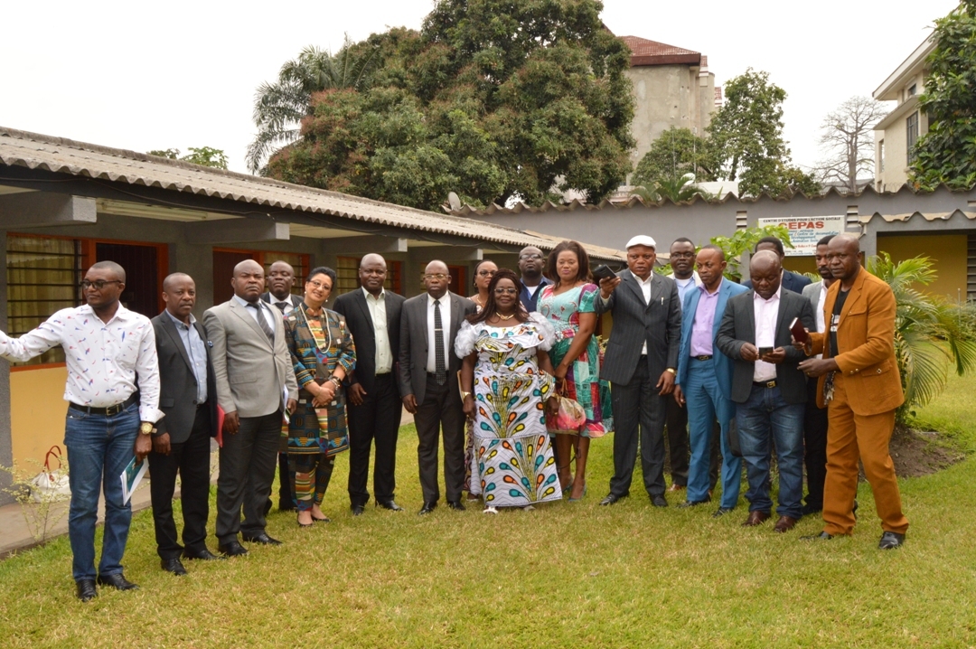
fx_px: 772
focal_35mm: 28
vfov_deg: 45.6
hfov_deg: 64.6
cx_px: 488
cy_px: 324
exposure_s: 1/200
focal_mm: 19
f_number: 16
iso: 800
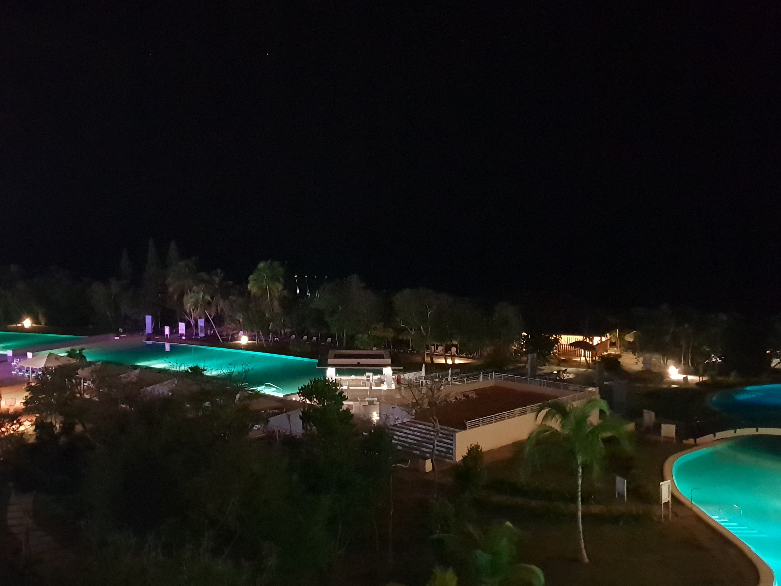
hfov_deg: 53.7
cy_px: 296
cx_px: 325
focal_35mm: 34
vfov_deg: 41.8
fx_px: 767
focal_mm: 4.3
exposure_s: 1/4
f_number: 1.5
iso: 1250
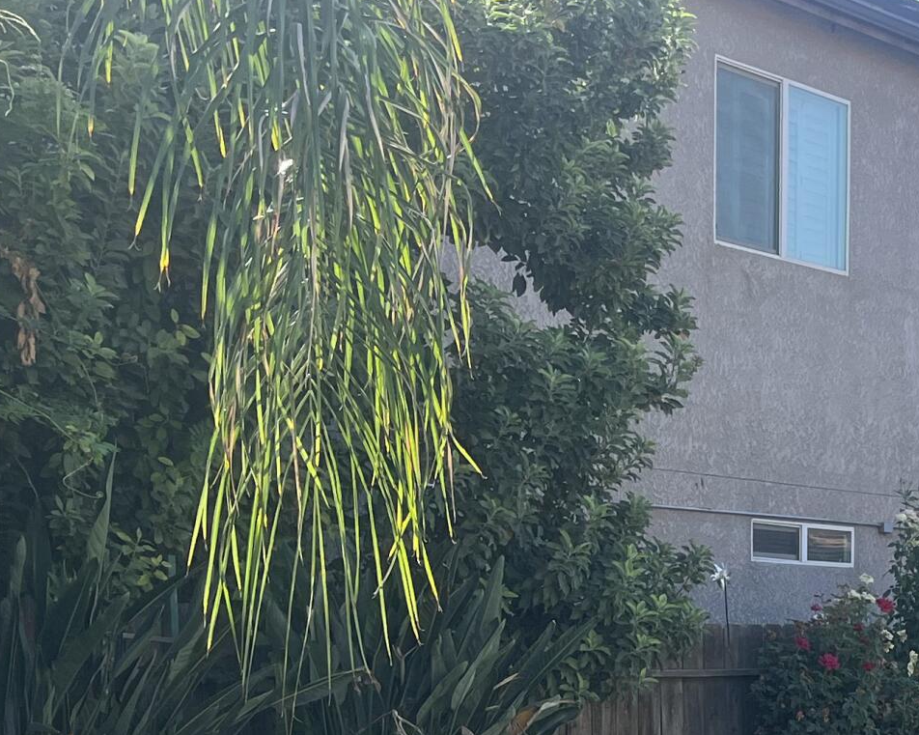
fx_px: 2175
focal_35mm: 80
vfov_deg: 18.1
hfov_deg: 23.1
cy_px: 920
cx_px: 880
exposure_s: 1/1140
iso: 50
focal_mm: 5.1
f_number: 1.6
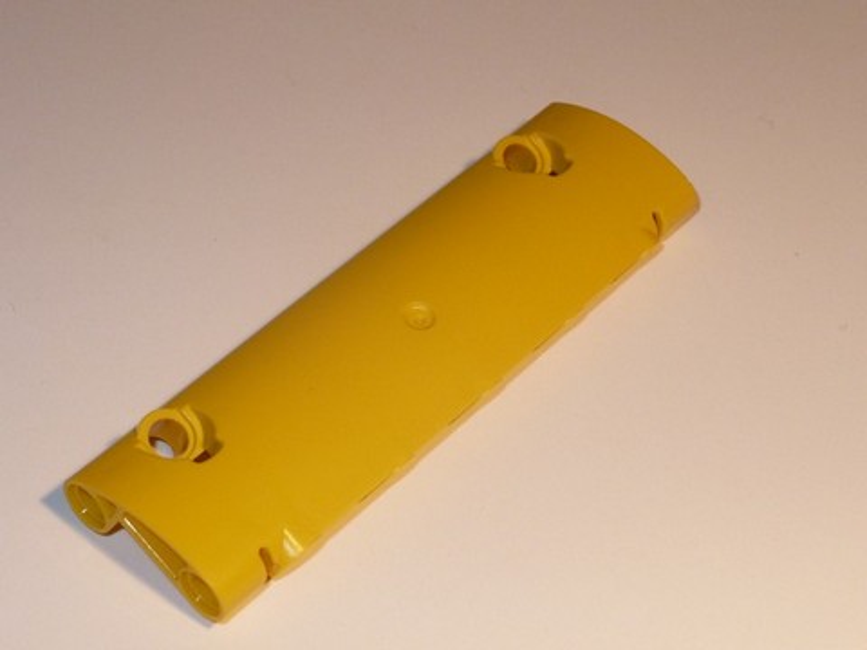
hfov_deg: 22.0
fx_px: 2229
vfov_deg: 16.6
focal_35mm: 89
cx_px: 434
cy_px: 325
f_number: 3.1
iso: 100
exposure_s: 1/50
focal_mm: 9.9
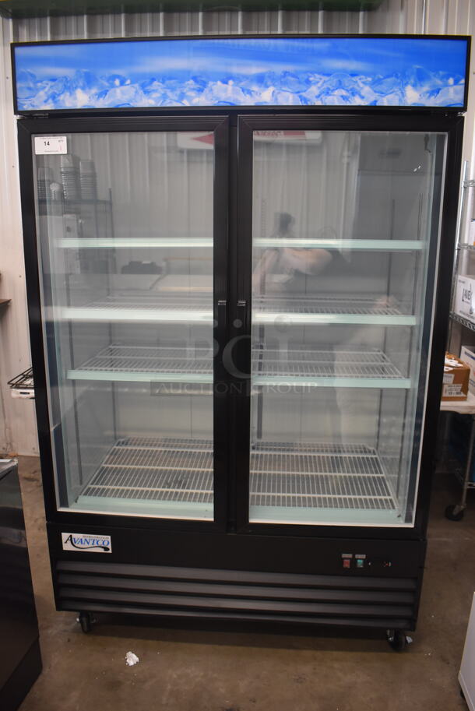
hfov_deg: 48.0
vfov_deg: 67.3
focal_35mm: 27
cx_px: 238
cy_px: 356
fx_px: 534
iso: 1100
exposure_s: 1/125
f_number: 3.5
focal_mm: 18
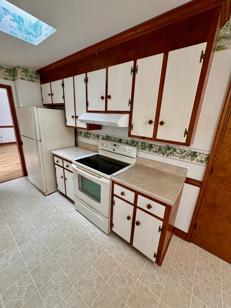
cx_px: 116
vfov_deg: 102.1
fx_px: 125
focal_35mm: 14
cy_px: 154
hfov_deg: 85.7
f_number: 2.2
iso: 200
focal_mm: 2.22
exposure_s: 1/60
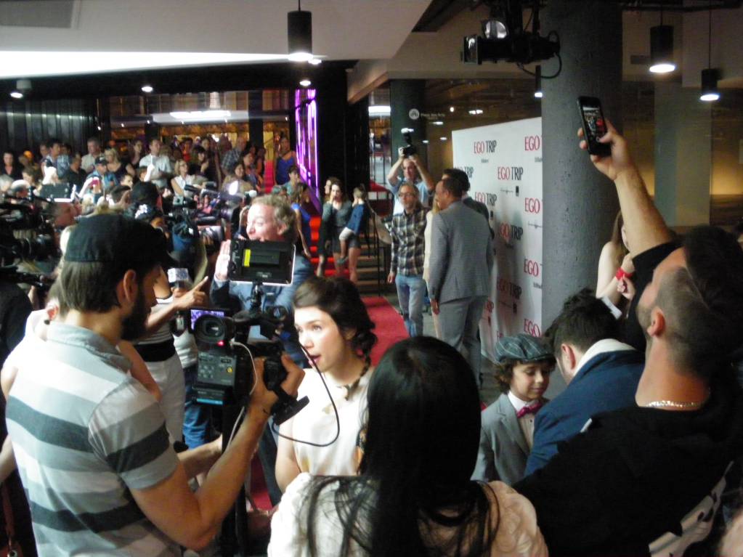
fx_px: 773
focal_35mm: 36
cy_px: 278
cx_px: 372
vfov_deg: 39.6
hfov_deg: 51.4
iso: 800
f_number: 3.5
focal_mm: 6.3
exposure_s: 1/25
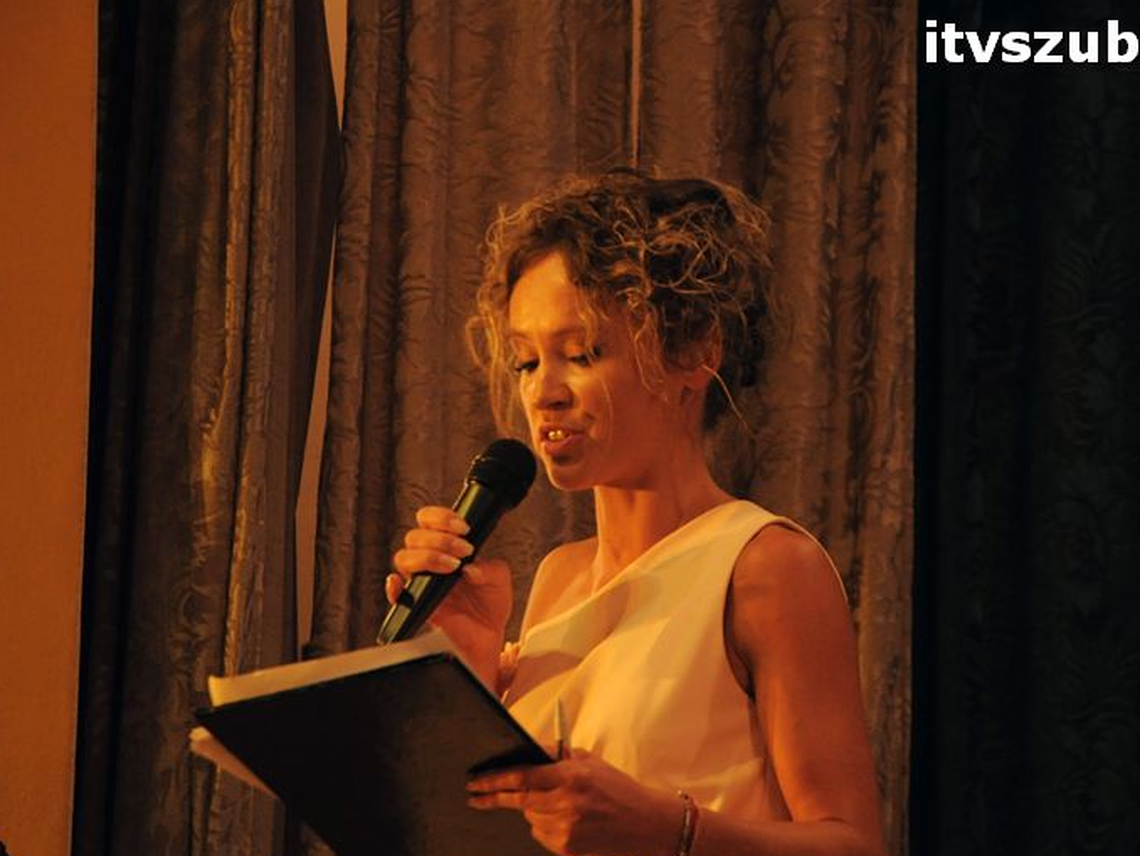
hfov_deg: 10.4
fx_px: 6246
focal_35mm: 190
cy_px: 467
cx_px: 588
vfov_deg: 7.8
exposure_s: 1/60
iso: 1600
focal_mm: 105
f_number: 5.6
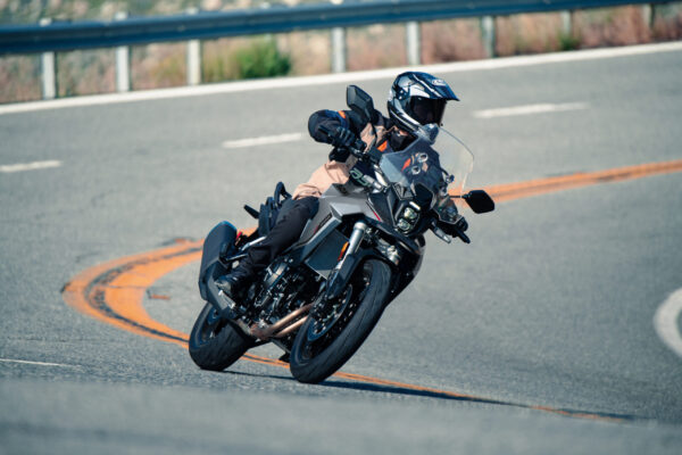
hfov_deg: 5.2
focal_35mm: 400
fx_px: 7577
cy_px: 228
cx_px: 341
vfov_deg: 3.4
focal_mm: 400
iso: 320
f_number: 5.6
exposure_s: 1/640
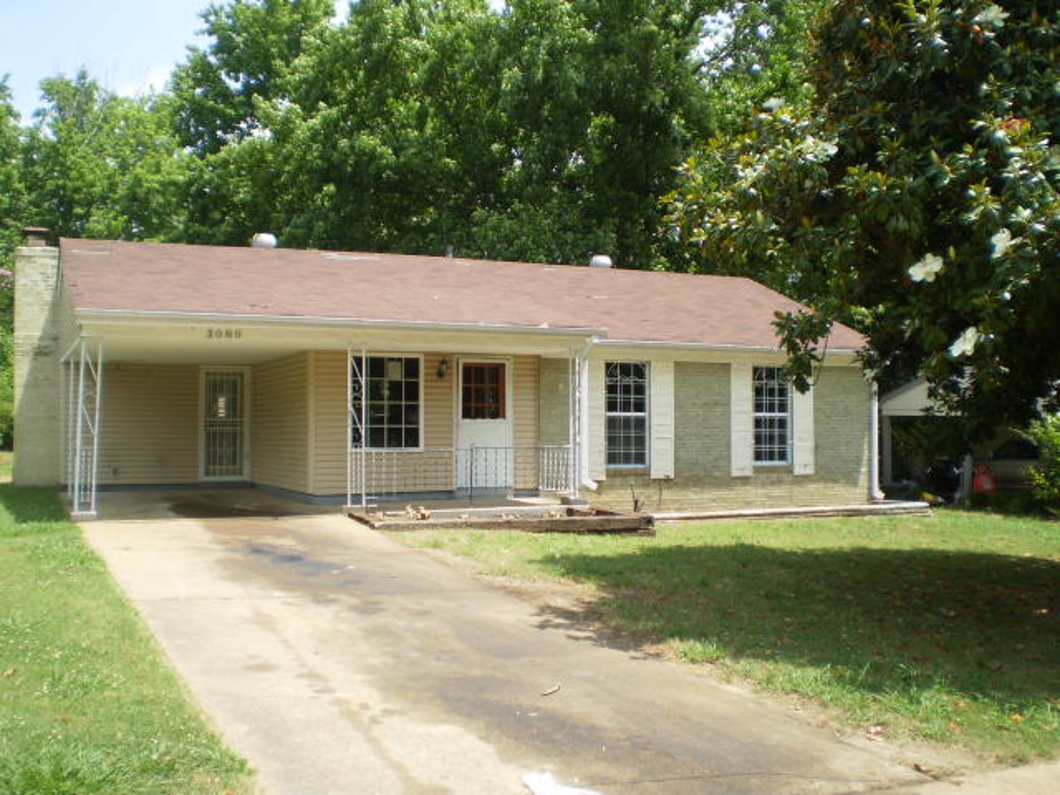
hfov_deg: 51.4
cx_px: 530
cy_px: 398
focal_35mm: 36
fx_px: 1102
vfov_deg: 39.7
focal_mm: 6.3
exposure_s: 1/640
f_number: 3.1
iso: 64
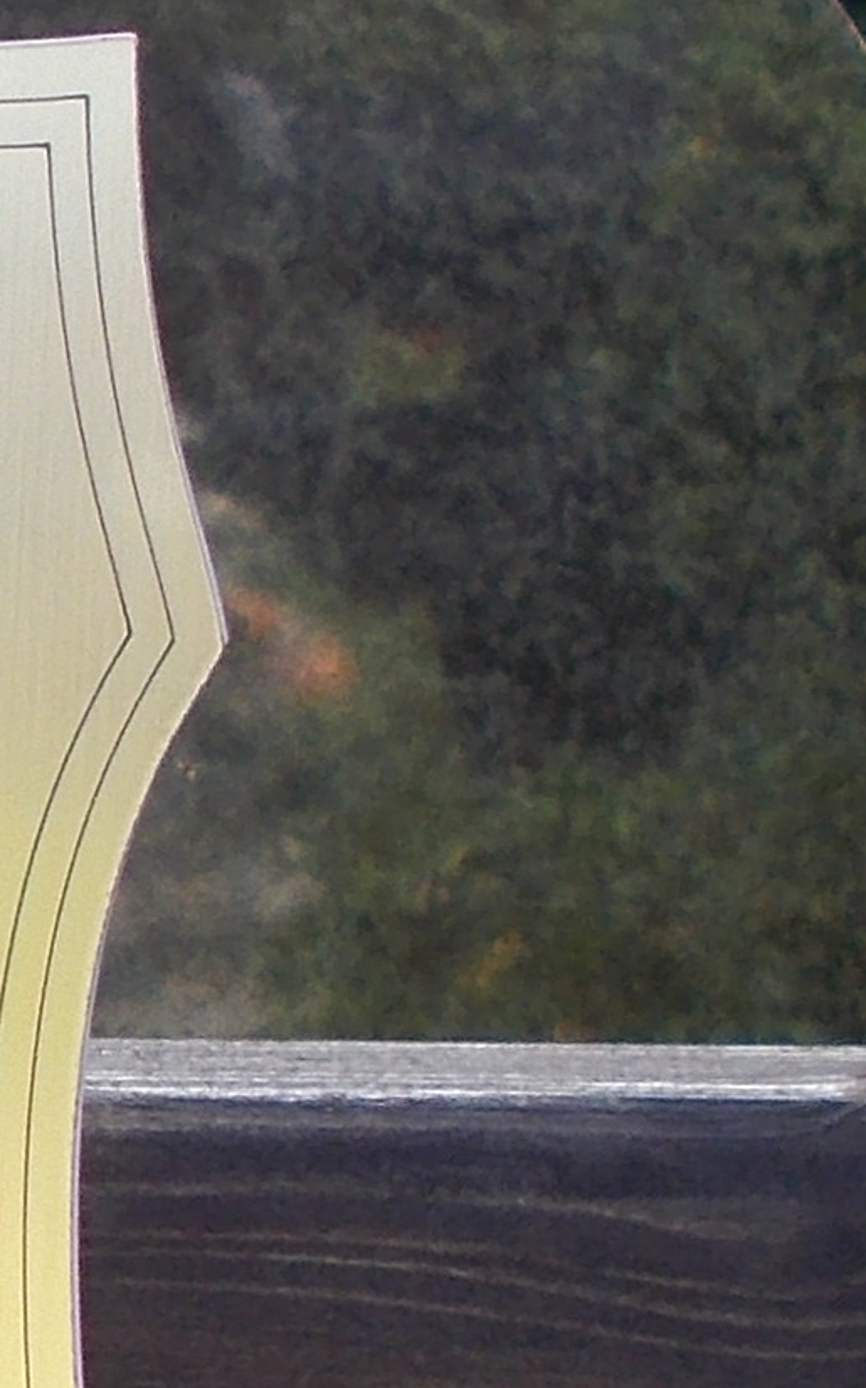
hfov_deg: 7.9
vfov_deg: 13.5
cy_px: 1233
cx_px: -1224
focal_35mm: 154
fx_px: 5820
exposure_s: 1/250
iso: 80
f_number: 3.2
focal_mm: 4.6
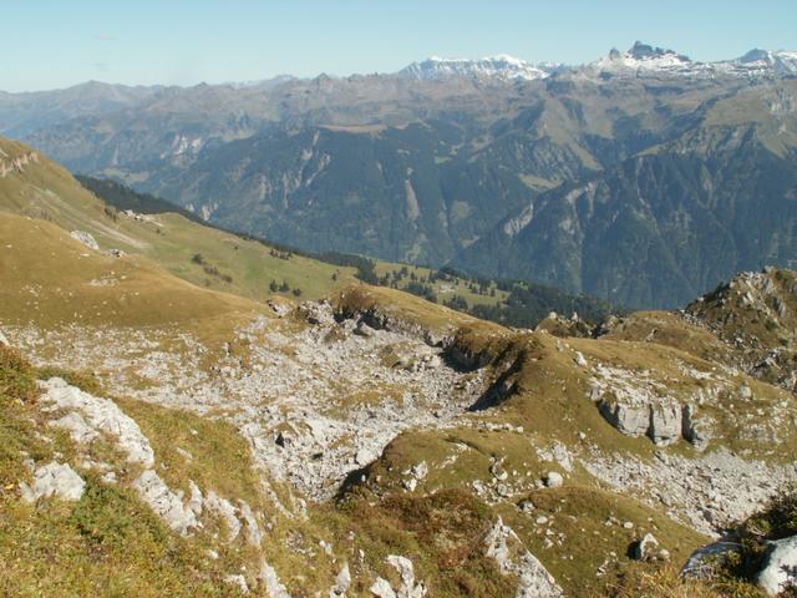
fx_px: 806
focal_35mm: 35
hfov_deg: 52.6
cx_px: 398
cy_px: 299
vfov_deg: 40.7
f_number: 8
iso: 50
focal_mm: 5.86
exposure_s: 1/125
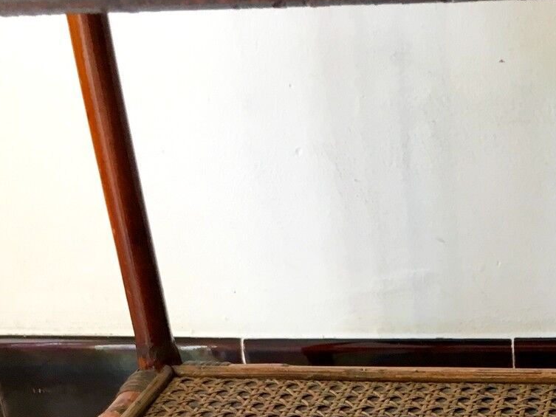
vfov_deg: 17.9
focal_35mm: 77
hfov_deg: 24.6
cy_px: 545
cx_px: 502
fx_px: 1237
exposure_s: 1/33
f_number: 2.2
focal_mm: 4.15
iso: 50
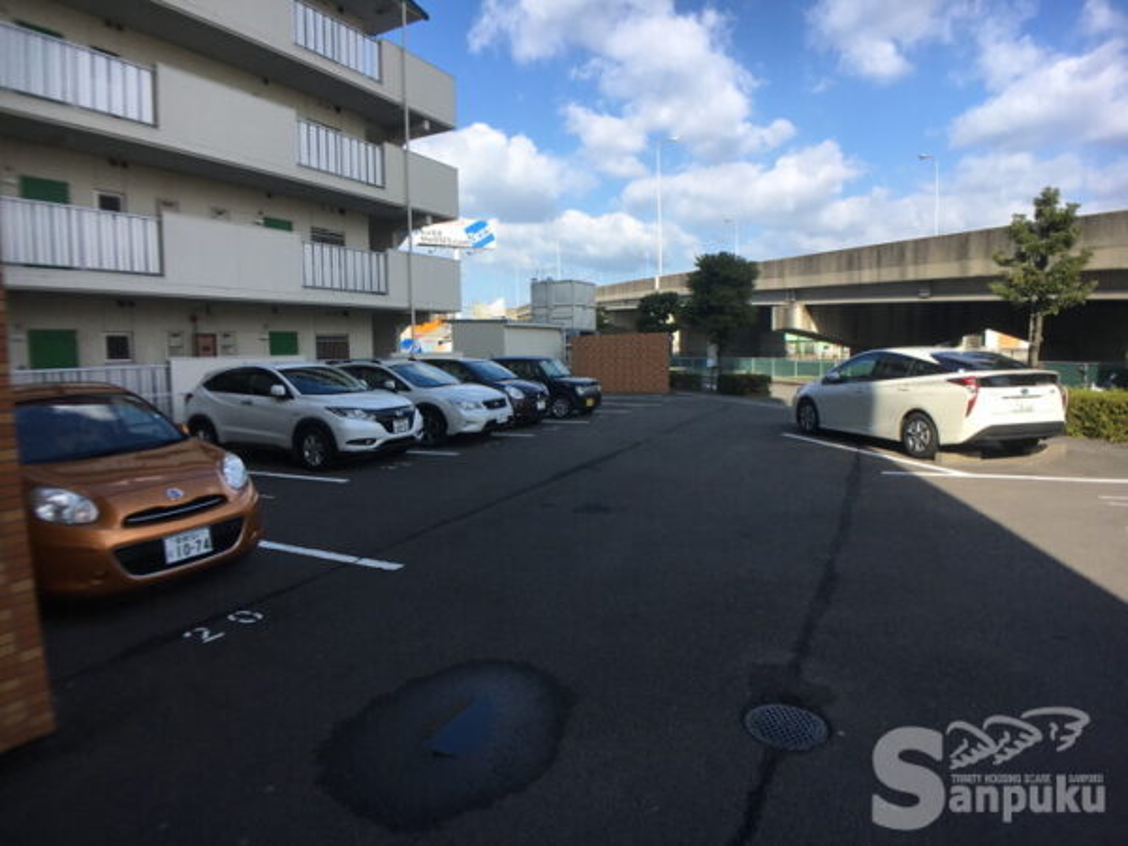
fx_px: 945
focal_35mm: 29
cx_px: 564
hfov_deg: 61.7
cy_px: 423
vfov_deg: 48.2
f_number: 2.2
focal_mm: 4.15
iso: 25
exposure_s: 1/1083
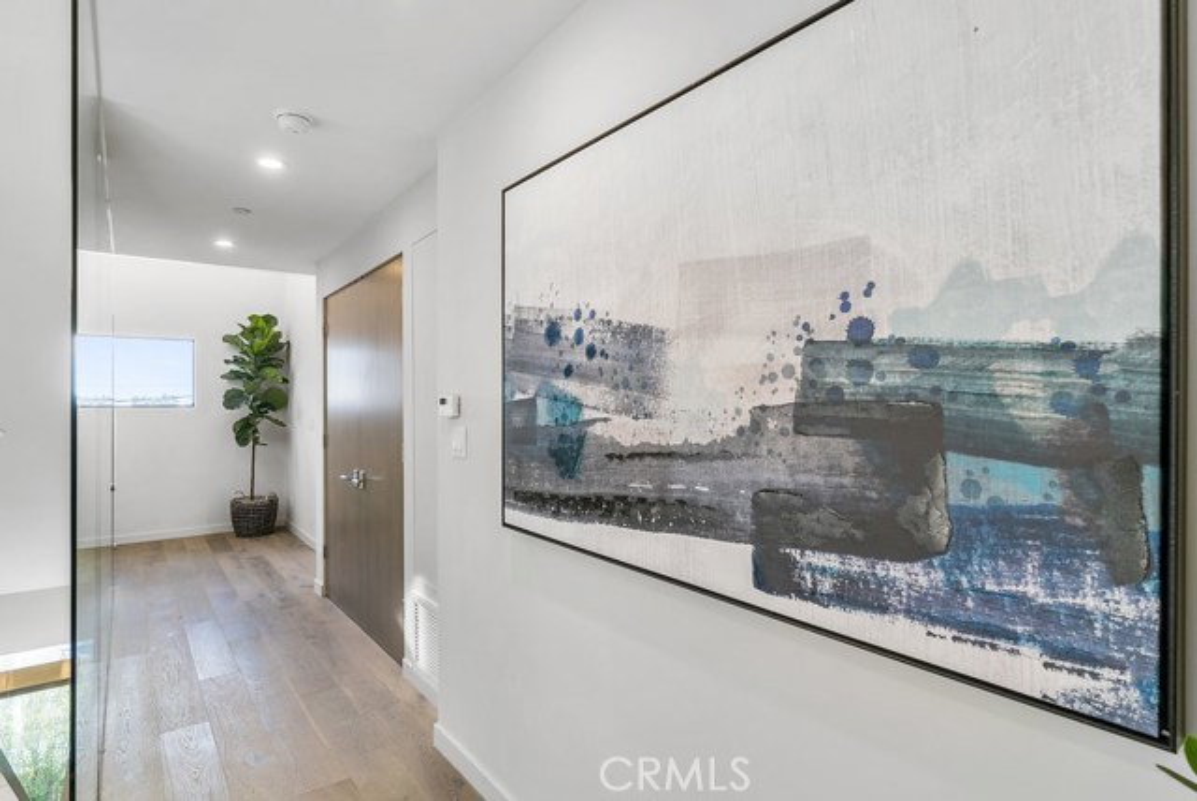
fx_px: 599
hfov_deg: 89.9
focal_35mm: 18
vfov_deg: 67.5
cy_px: 400
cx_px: 598
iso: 125
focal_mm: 18
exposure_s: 1/40
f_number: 8
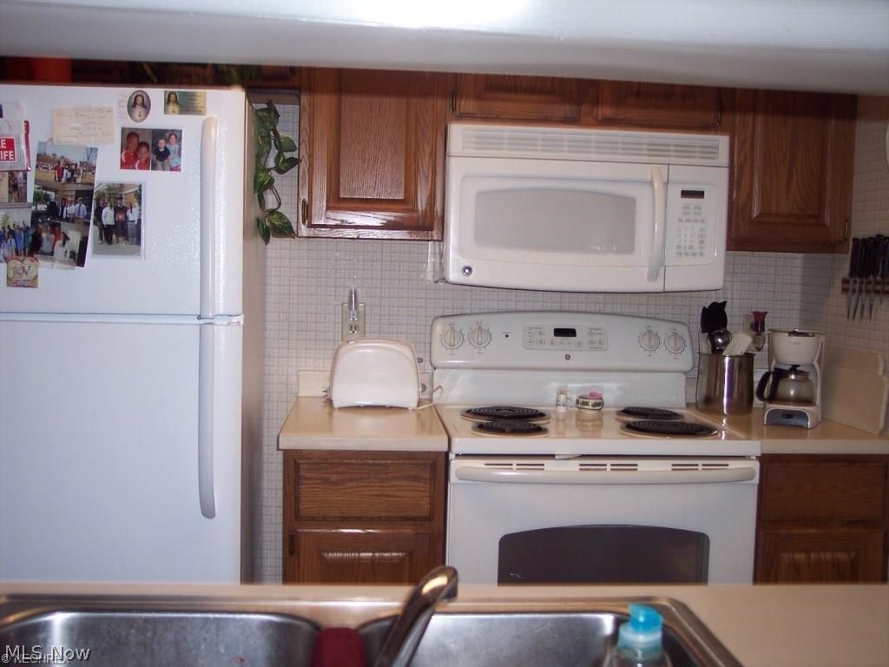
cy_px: 334
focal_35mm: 39
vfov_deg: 36.8
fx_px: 1002
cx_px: 444
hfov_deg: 47.9
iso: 100
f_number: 2.8
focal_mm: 8
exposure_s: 1/60
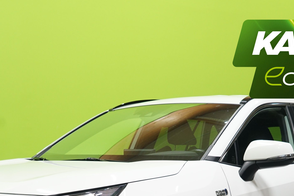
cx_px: 143
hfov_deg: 26.0
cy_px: 204
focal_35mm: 78
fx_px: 637
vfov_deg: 17.0
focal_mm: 37
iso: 800
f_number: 5.6
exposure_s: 1/20
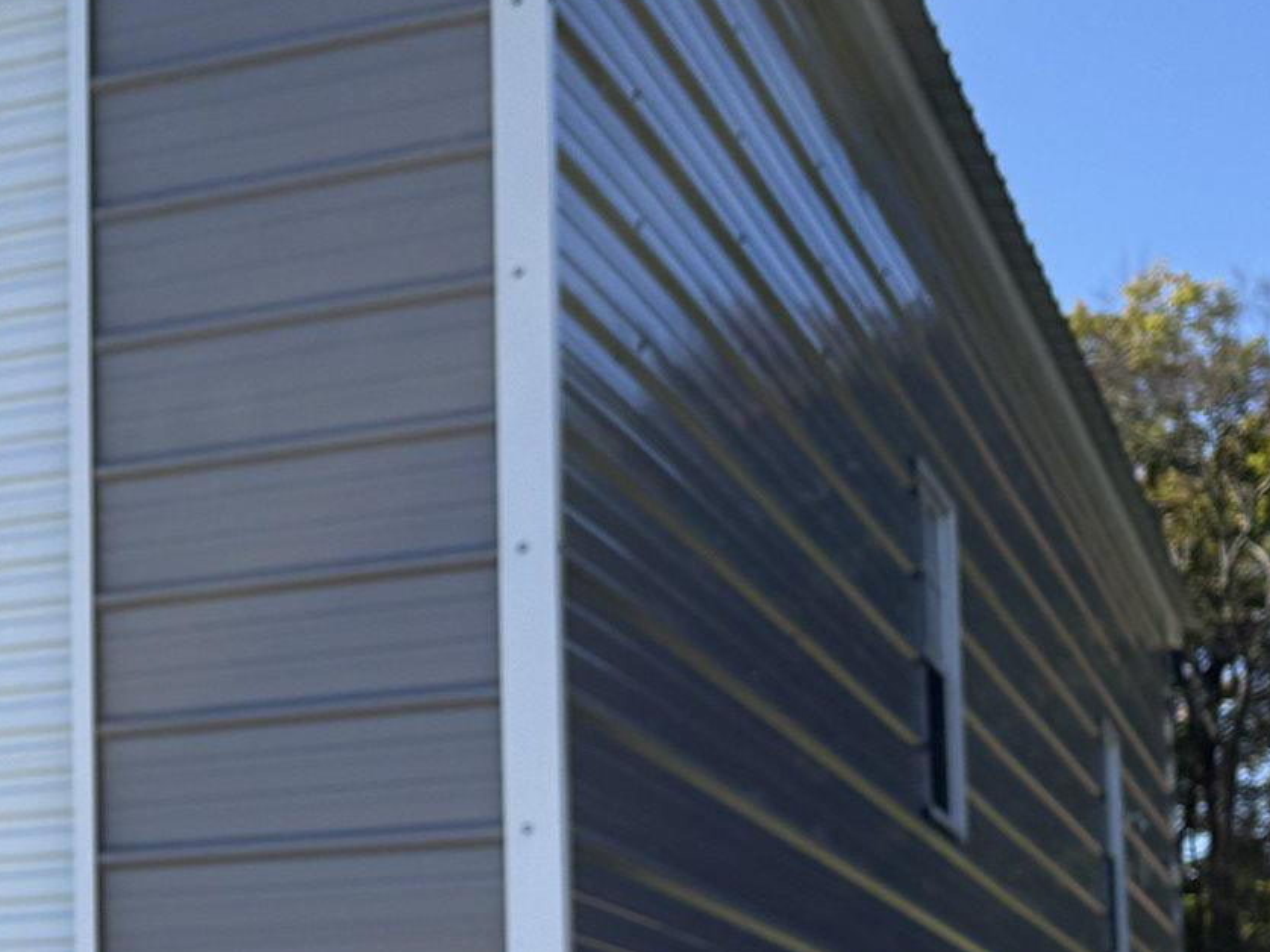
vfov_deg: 16.5
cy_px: 925
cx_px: -399
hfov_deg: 20.3
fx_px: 3228
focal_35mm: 88
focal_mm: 6.76
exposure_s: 1/3425
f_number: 1.78
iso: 80
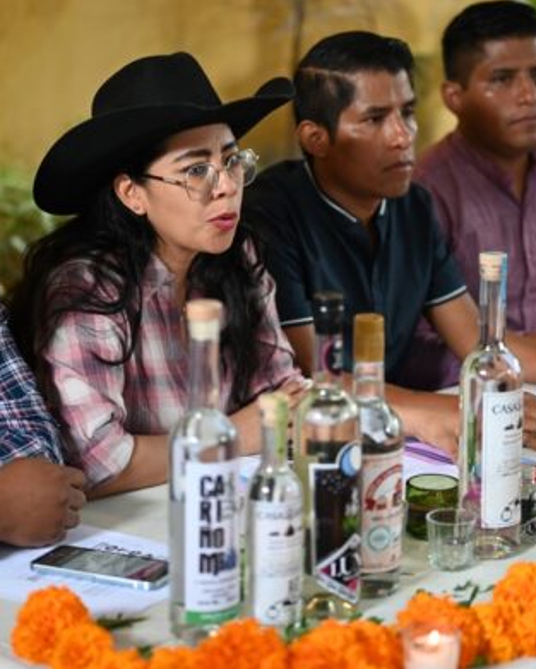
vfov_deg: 20.8
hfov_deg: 16.7
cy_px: 299
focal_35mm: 92
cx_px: 274
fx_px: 1824
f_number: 1.8
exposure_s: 1/60
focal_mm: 50
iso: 180
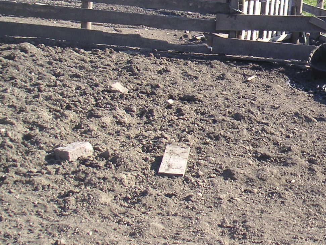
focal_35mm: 80
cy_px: 88
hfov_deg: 23.4
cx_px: 327
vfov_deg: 18.4
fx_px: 754
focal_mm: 6
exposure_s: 1/350
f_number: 2.8
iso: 50
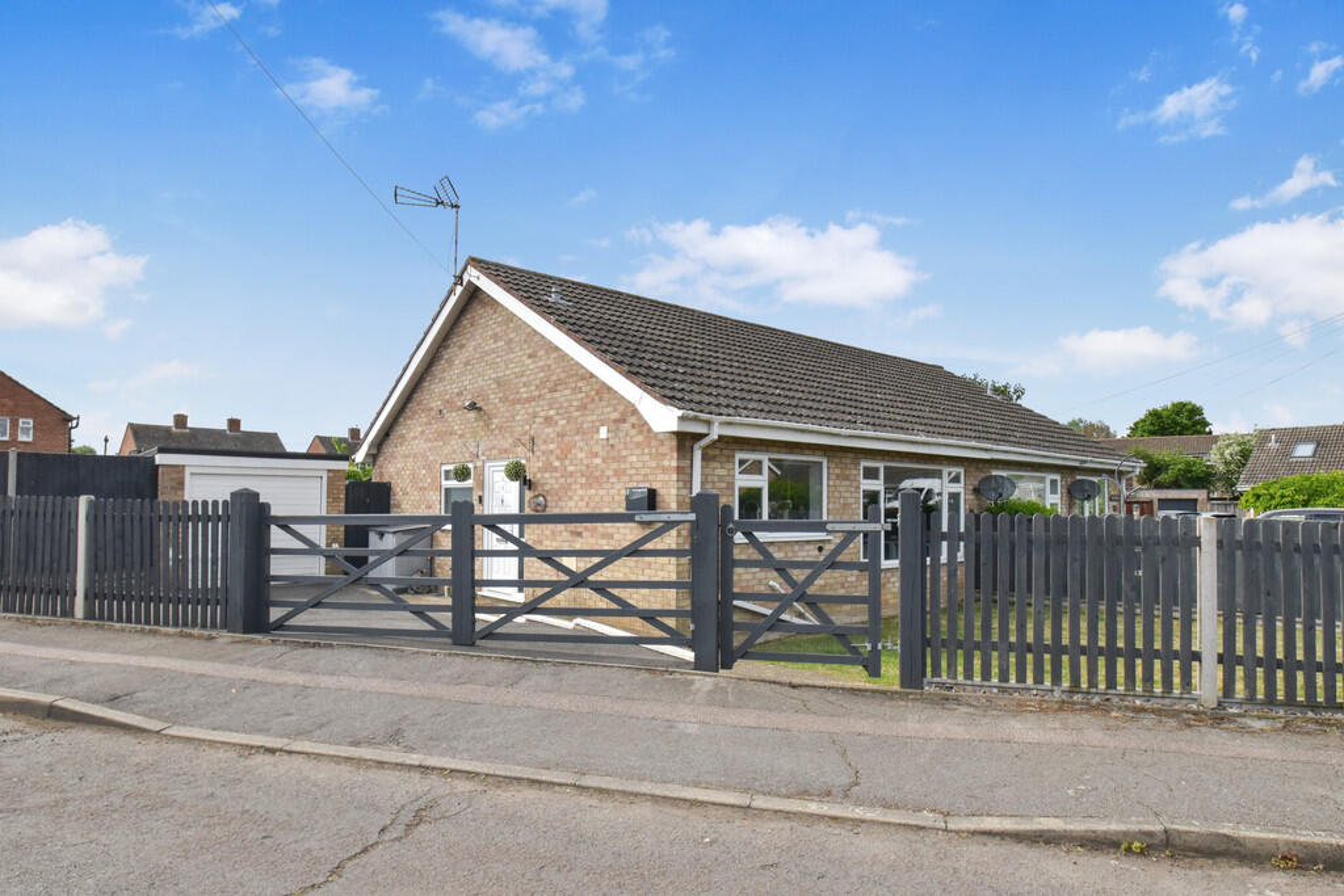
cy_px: 448
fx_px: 728
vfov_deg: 63.2
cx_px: 672
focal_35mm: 20
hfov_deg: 85.4
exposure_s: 1/800
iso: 400
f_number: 9
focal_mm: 13
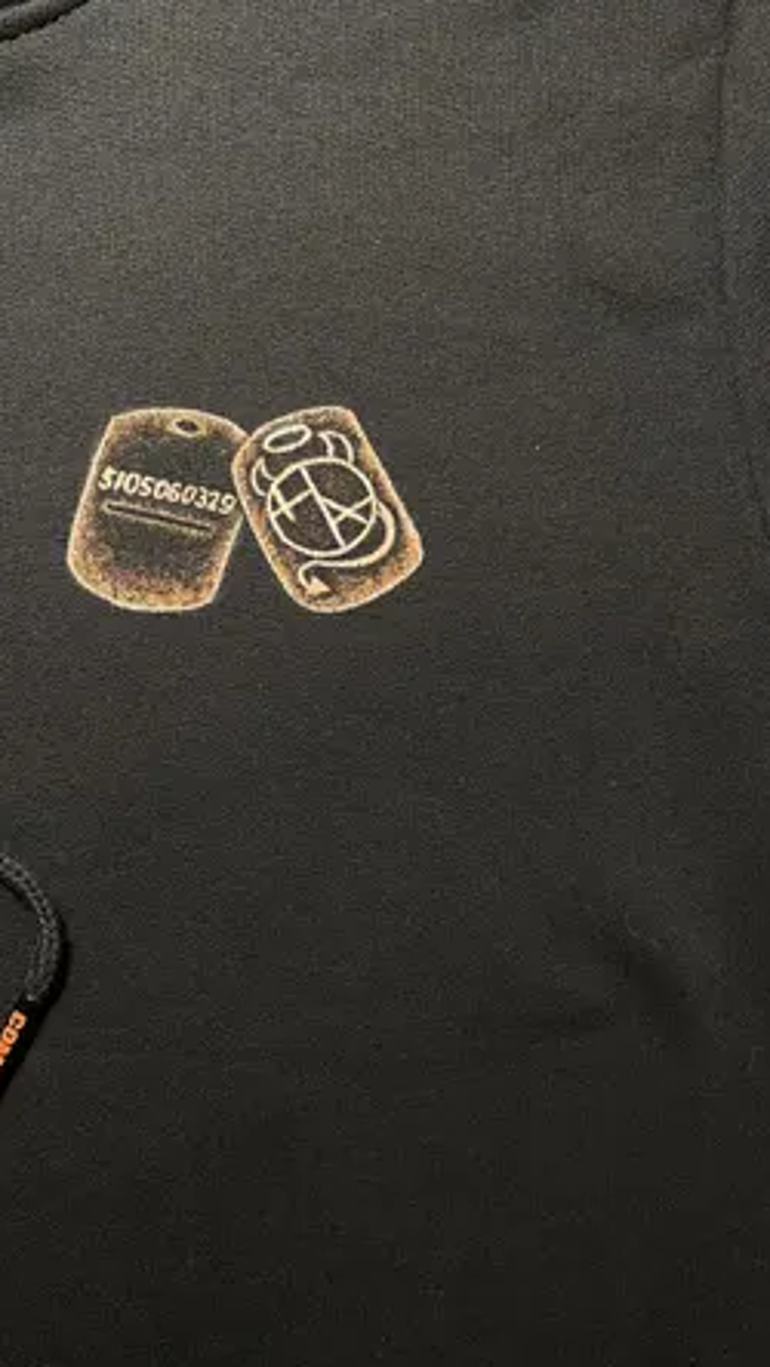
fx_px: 1233
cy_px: 577
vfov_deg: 57.7
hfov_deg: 34.3
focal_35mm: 34
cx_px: 246
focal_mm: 4.2
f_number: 1.6
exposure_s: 1/50
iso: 125
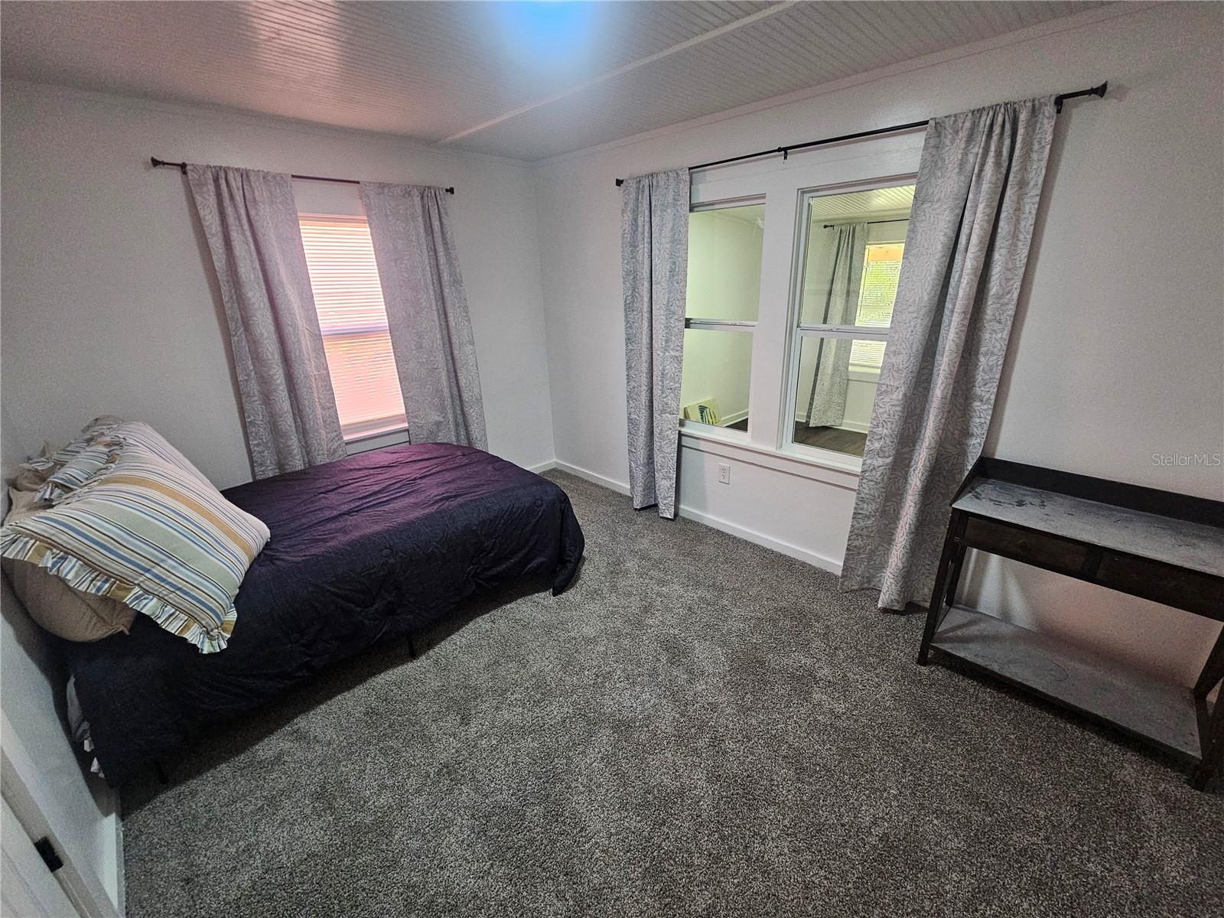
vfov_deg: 89.9
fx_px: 460
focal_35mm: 13
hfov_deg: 106.2
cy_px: 459
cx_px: 612
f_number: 2.2
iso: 320
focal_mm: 2.2
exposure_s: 1/60
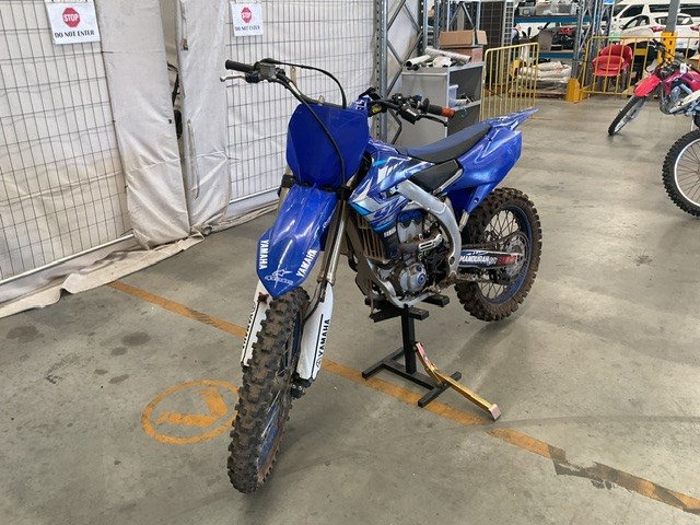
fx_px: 586
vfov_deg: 48.2
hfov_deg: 61.7
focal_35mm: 29
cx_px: 350
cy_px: 262
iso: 50
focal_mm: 3
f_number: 1.8
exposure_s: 1/50
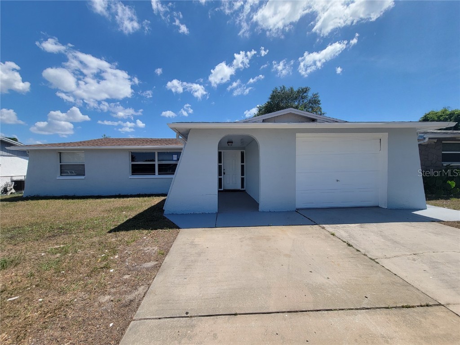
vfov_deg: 89.9
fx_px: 173
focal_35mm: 13
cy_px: 172
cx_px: 230
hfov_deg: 106.2
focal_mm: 2.2
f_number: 2.2
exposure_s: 1/2283
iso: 50
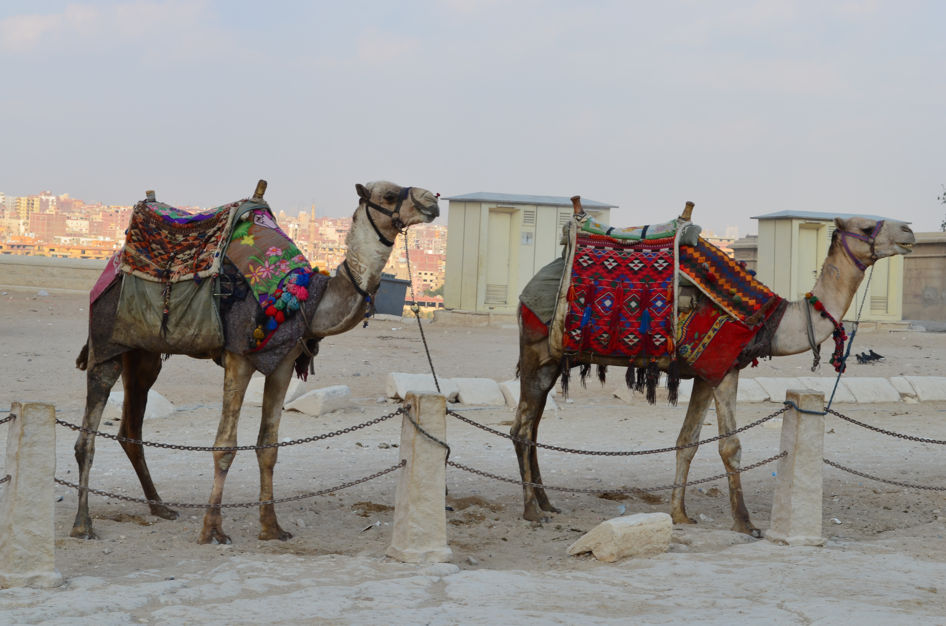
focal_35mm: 82
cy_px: 313
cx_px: 473
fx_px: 2163
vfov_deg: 16.5
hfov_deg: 24.7
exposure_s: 1/125
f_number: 11
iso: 125
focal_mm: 55
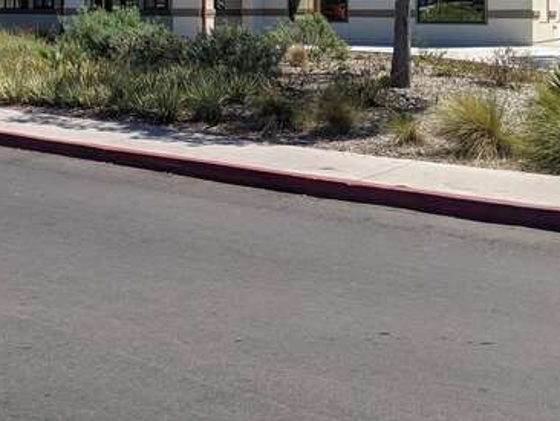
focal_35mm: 59
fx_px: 955
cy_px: -32
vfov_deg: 23.4
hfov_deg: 31.2
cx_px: 57
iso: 59
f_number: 1.73
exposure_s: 1/3356
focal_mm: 4.38
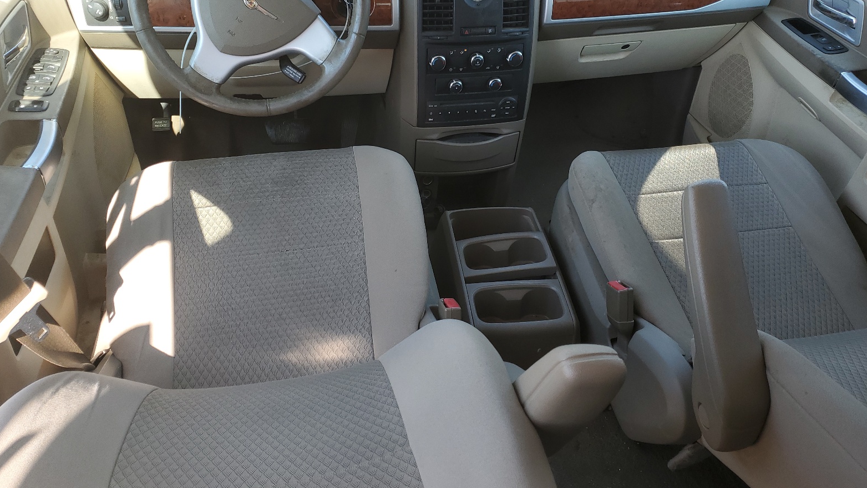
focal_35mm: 29
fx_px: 667
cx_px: 434
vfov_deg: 40.0
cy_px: 189
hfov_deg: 66.1
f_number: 1.5
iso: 50
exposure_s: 1/250
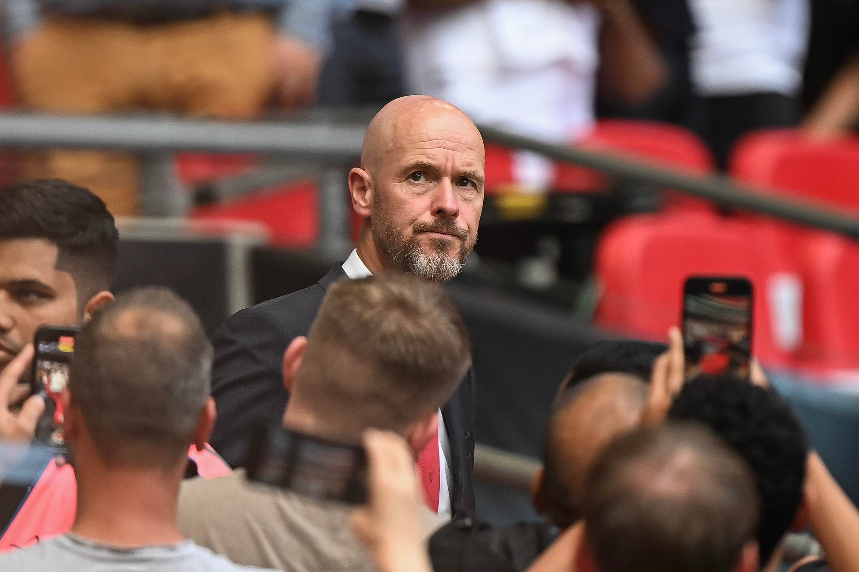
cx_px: 430
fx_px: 9544
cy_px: 286
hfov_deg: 5.2
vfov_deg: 3.4
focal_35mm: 400
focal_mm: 400
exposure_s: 1/1600
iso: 900
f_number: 2.8
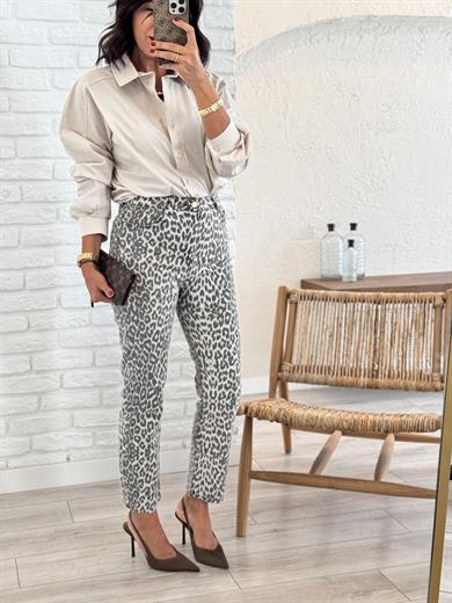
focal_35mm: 48
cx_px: 226
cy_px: 302
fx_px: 836
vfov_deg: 39.7
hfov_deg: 30.3
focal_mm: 6.76
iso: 100
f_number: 1.78
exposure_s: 1/101
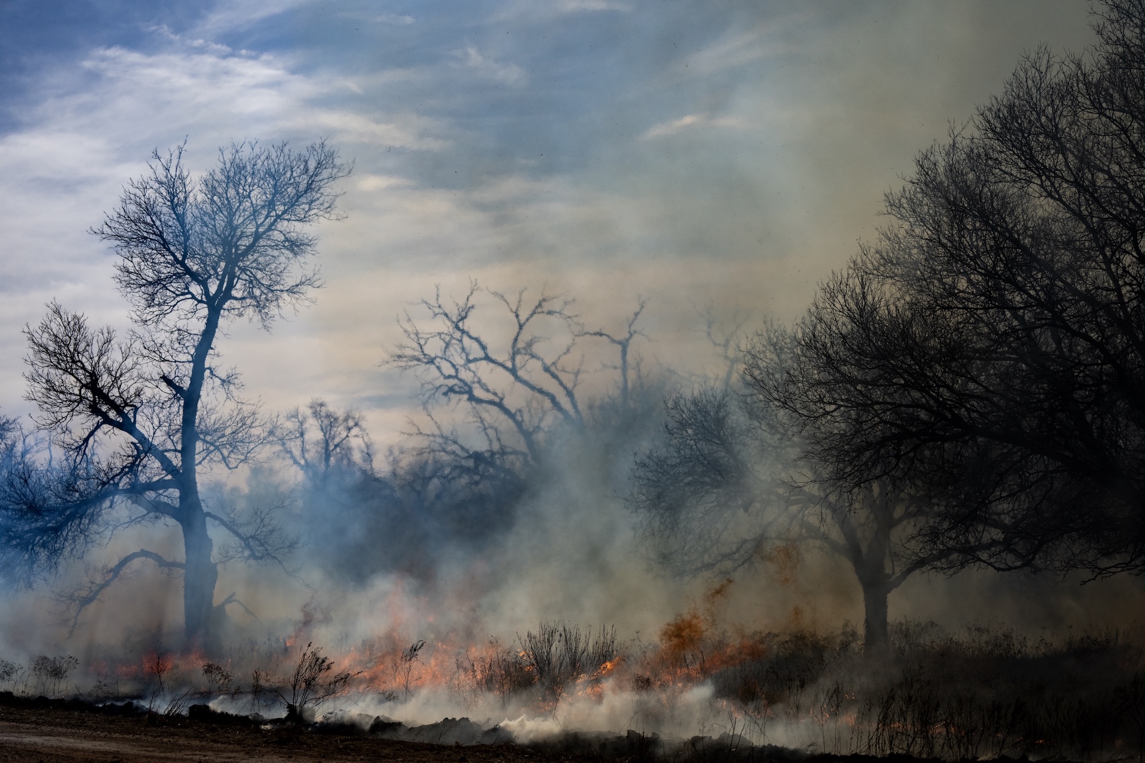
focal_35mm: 70
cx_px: 572
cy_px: 382
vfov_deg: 19.5
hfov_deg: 28.8
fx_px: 2226
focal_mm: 70
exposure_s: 1/32000
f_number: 2.8
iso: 400
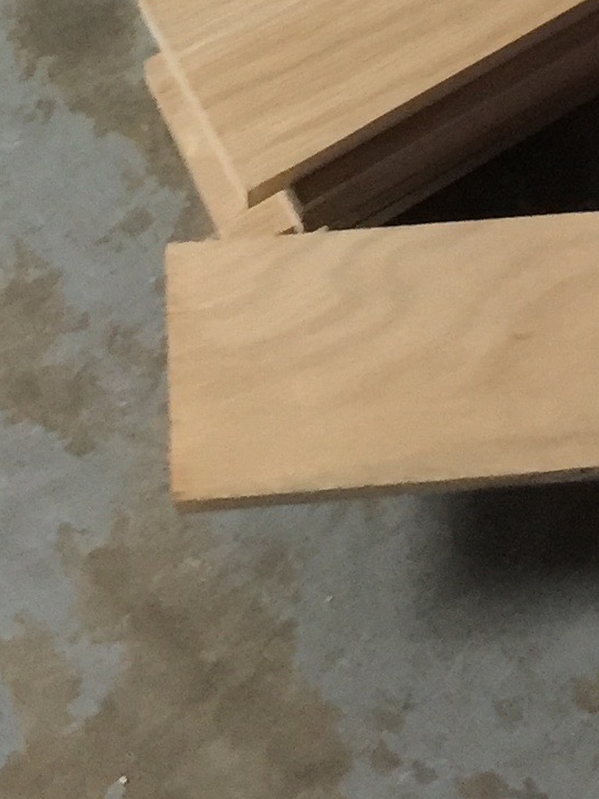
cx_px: 421
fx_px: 3023
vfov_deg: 12.8
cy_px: -875
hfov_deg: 11.3
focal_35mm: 131
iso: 125
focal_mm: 4.15
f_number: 2.2
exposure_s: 1/4
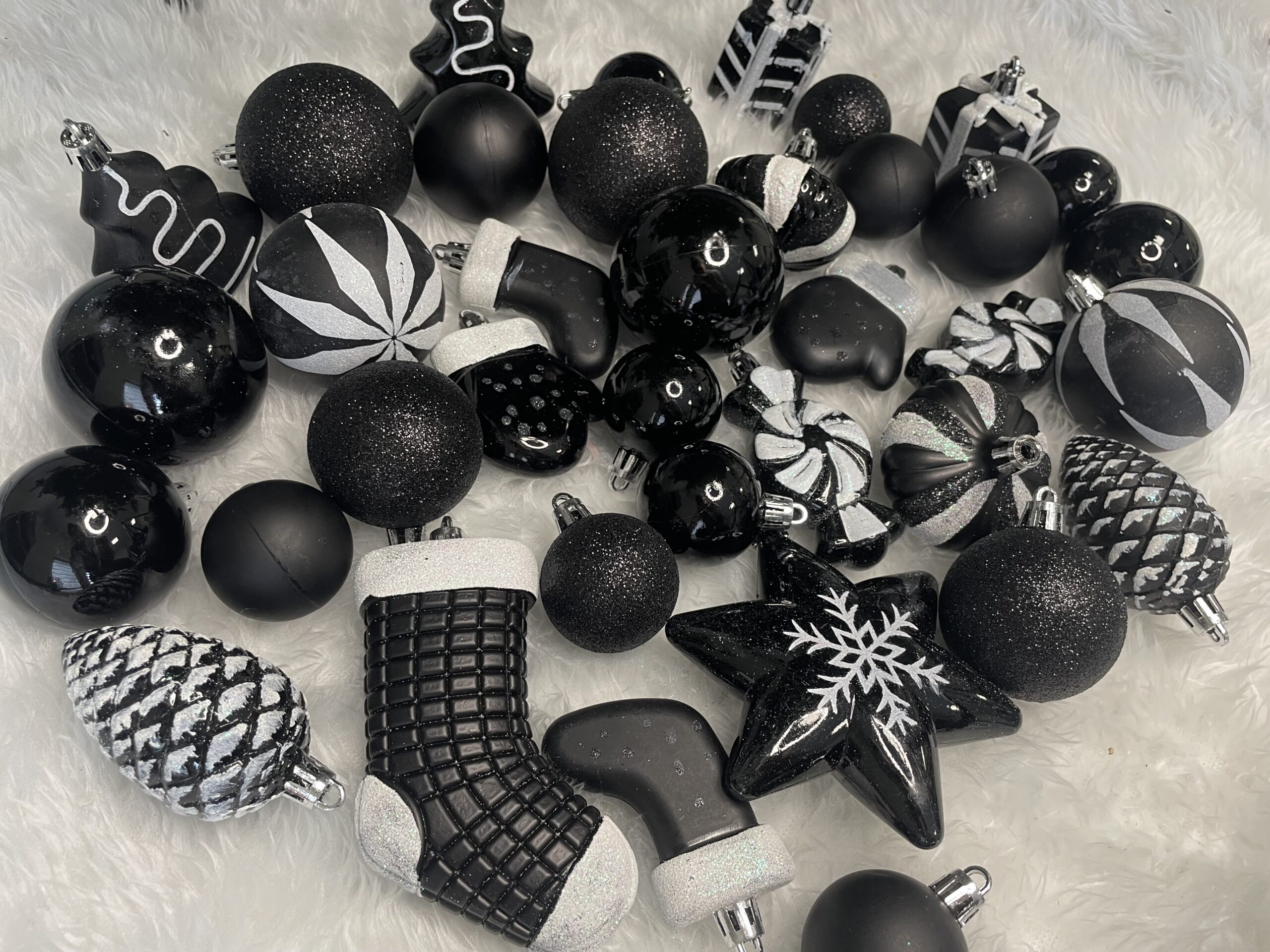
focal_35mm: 26
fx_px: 954
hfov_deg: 67.3
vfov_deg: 53.1
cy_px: 476
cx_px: 635
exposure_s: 1/50
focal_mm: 4.2
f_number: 1.6
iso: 80
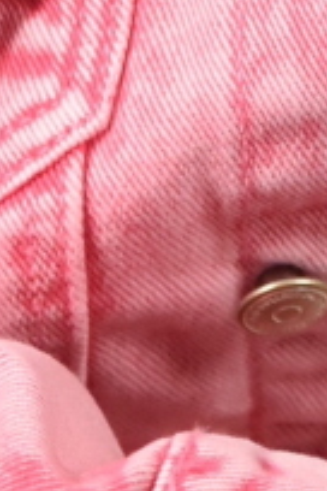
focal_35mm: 969
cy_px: -444
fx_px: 13202
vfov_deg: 2.1
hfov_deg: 1.4
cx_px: 22
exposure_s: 1/320
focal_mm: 110
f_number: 4
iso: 1600
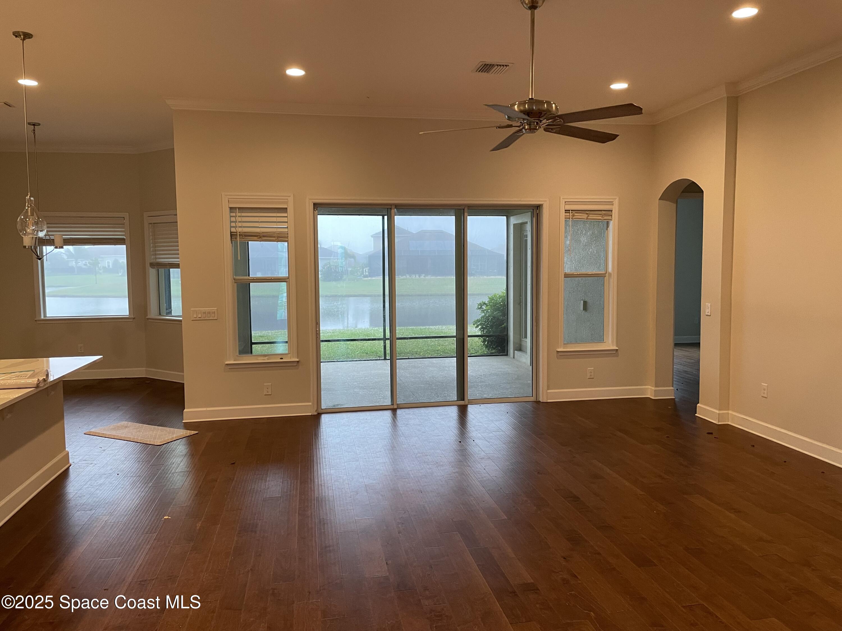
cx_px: 421
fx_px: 632
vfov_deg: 53.1
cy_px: 316
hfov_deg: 67.3
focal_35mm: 26
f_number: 1.6
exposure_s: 1/60
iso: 125
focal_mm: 4.2
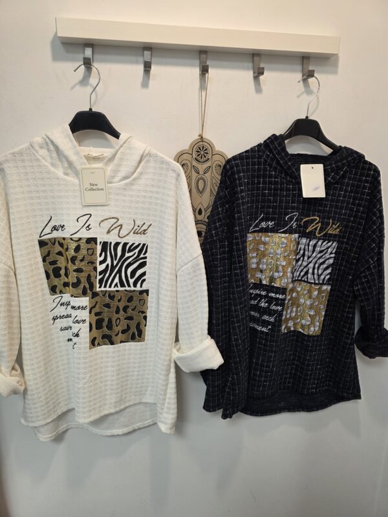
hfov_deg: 58.9
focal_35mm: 23
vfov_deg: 73.9
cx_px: 194
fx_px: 344
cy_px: 258
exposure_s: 1/100
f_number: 1.7
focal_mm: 6.3
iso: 160
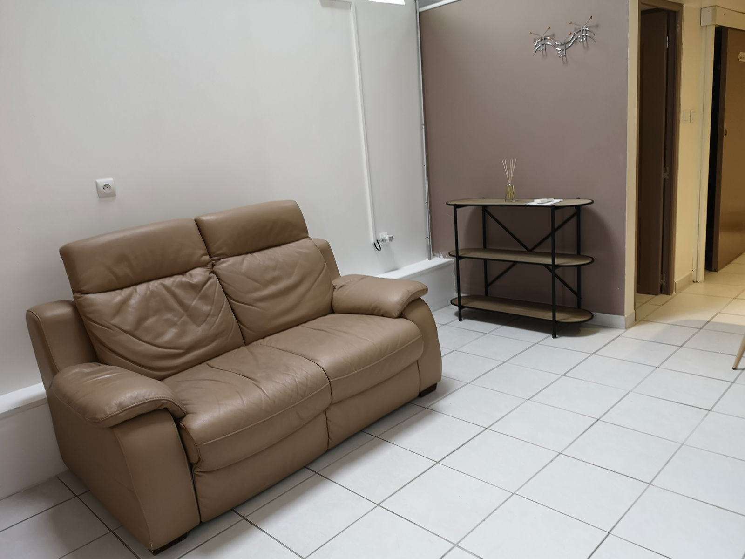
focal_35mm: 27
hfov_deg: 65.3
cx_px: 372
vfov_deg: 51.4
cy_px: 280
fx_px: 581
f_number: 1.8
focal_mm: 5.58
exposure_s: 1/33.3
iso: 160
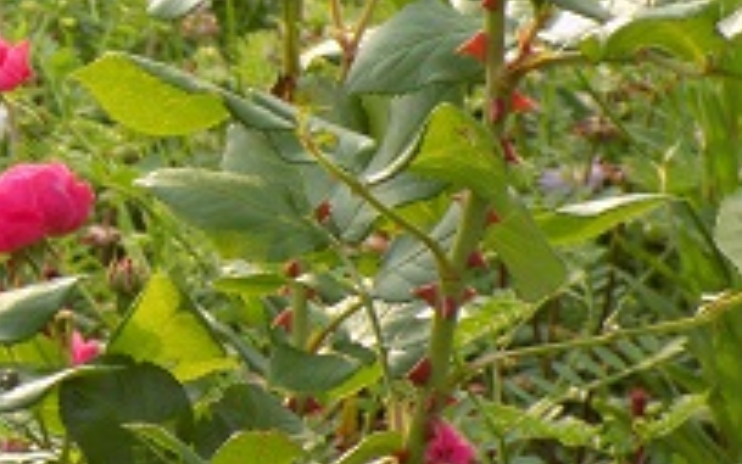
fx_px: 8516
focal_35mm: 421
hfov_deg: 5.0
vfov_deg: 3.1
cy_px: 4
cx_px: -58
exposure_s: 1/80
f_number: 5.3
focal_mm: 29.9
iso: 80
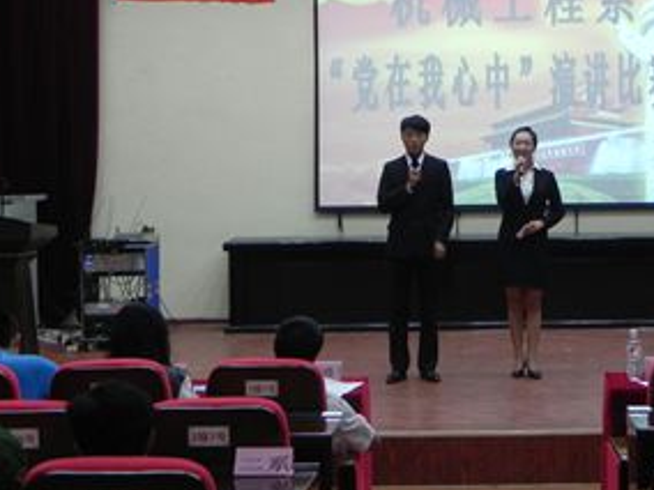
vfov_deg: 18.1
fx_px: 1530
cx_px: 502
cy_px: 148
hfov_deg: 23.8
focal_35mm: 81
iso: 400
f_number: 3.2
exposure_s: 1/26.5
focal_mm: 8.2
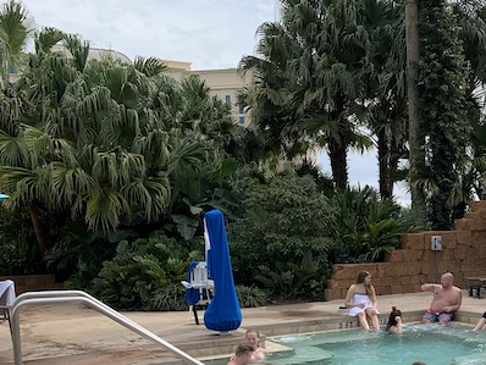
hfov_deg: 36.0
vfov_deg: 28.9
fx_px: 688
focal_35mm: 49
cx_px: 455
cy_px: 306
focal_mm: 4.25
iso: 25
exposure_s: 1/1689
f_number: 1.8
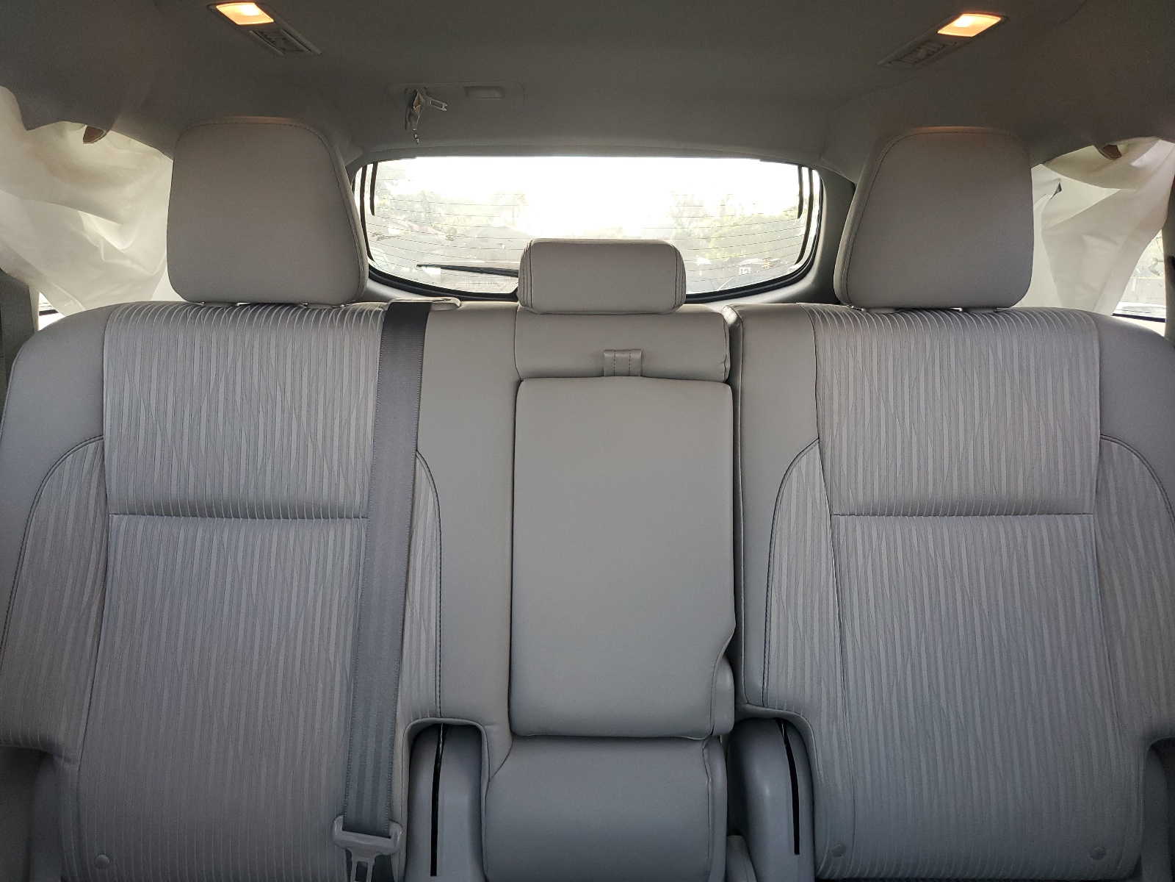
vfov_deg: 53.1
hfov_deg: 67.3
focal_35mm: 26
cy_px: 441
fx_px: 883
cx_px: 588
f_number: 1.5
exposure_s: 1/120
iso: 92
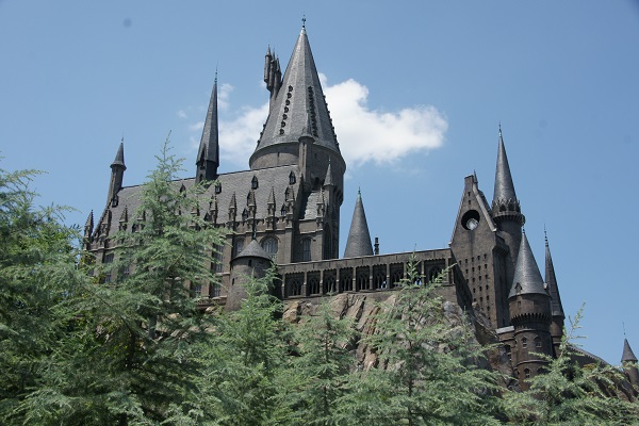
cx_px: 320
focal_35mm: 42
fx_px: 745
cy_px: 213
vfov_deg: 31.9
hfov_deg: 46.4
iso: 200
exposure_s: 1/200
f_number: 11
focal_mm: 28
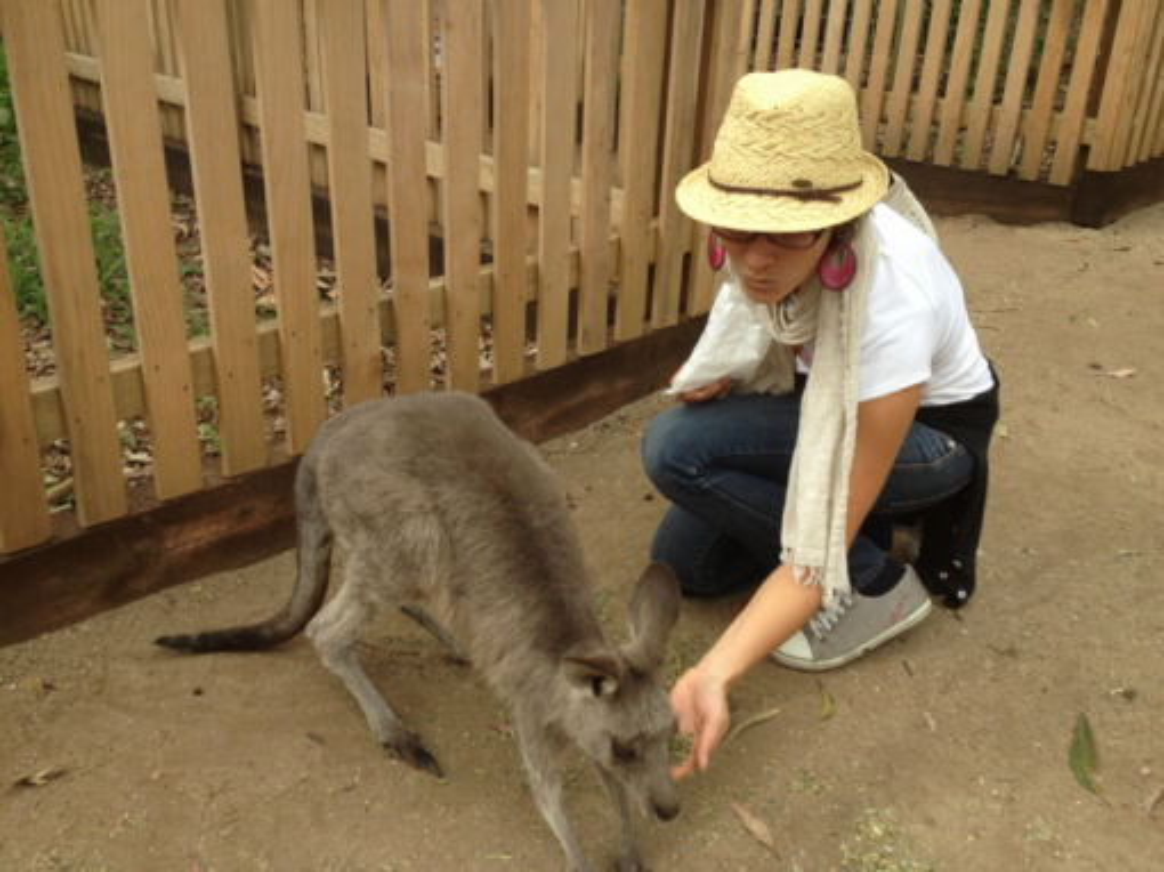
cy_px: 436
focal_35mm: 35
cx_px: 582
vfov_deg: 40.7
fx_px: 1176
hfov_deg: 52.6
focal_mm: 4.28
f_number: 2.4
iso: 50
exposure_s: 1/336
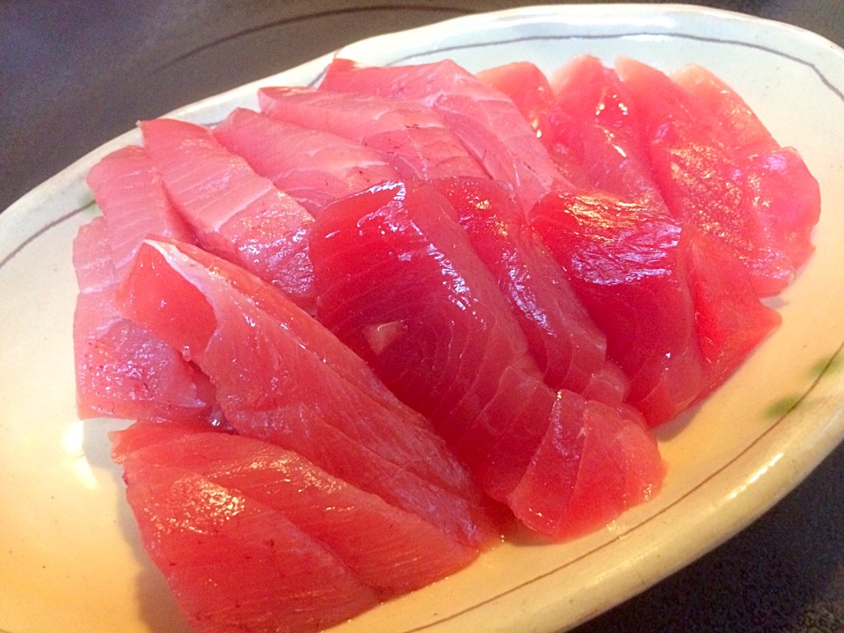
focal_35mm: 29
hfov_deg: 61.7
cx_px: 422
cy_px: 316
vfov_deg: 48.2
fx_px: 707
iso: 320
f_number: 2.2
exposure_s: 1/30
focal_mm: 4.15
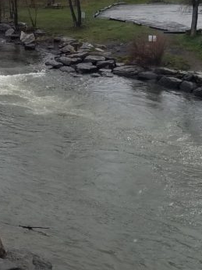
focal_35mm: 77
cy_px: 52
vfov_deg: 24.9
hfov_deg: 18.8
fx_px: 600
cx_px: 20
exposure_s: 1/2776
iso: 50
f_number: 1.7
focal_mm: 4.2
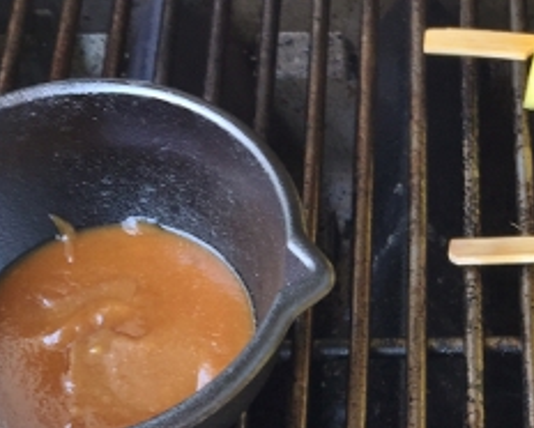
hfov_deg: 23.8
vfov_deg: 19.1
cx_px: 481
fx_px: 1234
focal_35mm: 78
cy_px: 435
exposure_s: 1/60
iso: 32
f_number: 2.2
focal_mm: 4.15
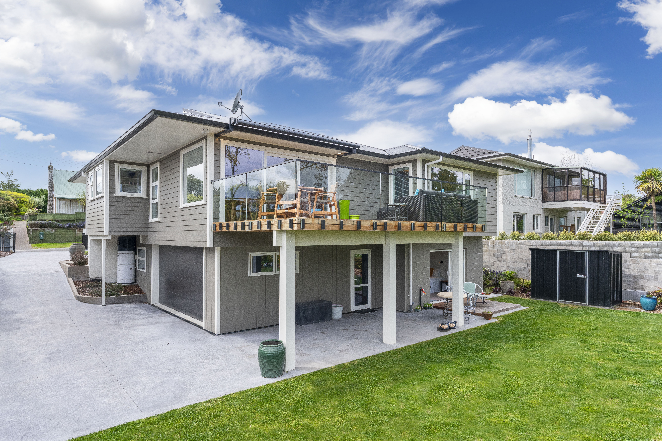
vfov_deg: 59.3
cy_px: 220
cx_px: 331
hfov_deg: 80.9
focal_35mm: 21
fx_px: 388
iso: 640
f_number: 7.1
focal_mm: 21.1
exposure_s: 1/1250
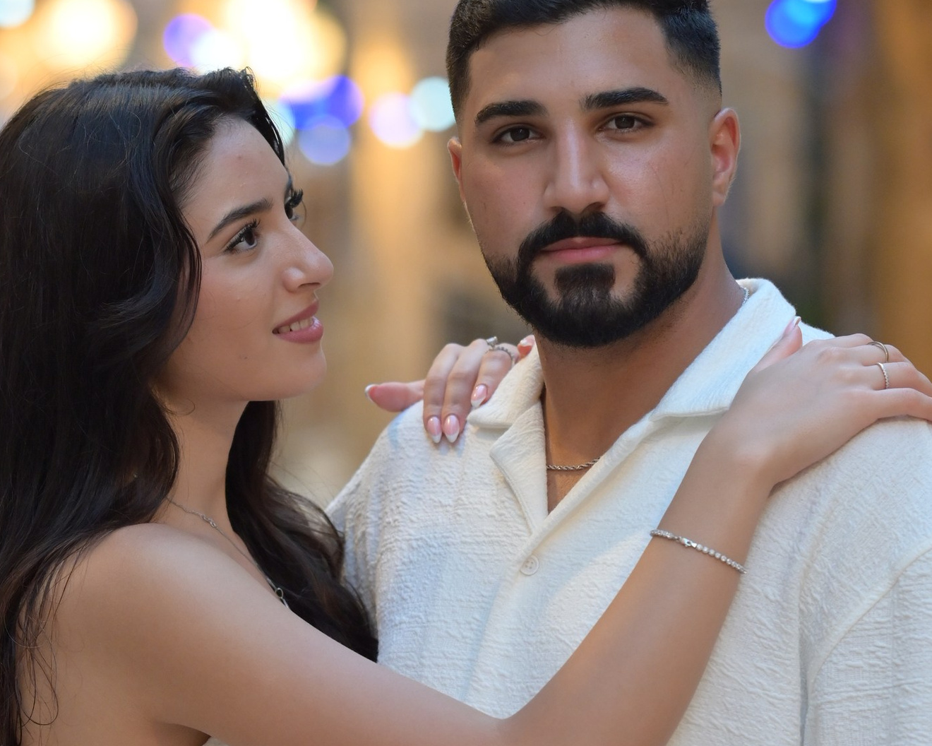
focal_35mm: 232
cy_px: 769
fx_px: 6399
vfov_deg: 6.6
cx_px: 366
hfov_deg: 8.3
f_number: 2.5
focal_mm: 85
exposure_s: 1/250
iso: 800
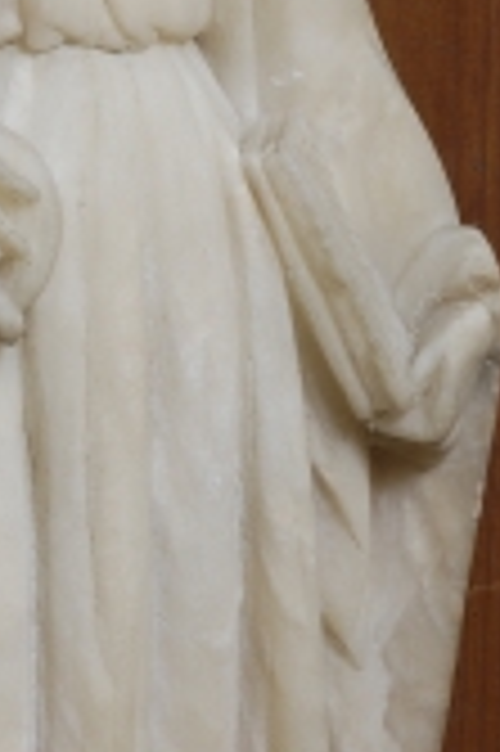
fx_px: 10073
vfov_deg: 4.3
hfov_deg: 2.8
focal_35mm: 483
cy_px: 360
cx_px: 81
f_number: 22
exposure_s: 1/100
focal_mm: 105
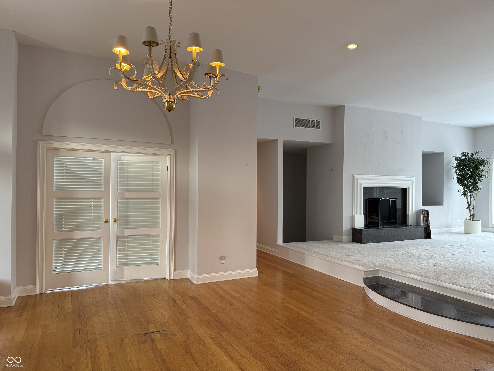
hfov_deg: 71.6
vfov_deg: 56.8
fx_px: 343
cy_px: 186
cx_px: 247
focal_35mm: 24
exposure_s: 1/120
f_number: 1.78
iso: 250
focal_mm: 6.76
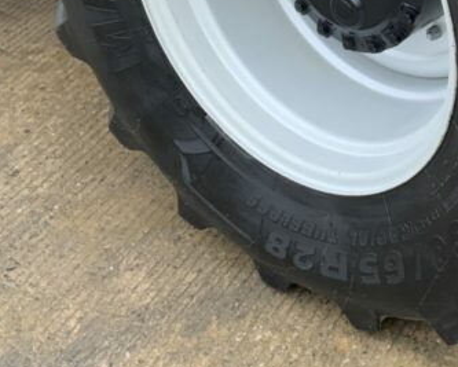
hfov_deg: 21.1
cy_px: -43
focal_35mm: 87
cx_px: 481
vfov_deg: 17.1
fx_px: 1180
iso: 64
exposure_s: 1/75
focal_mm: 3
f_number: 1.8
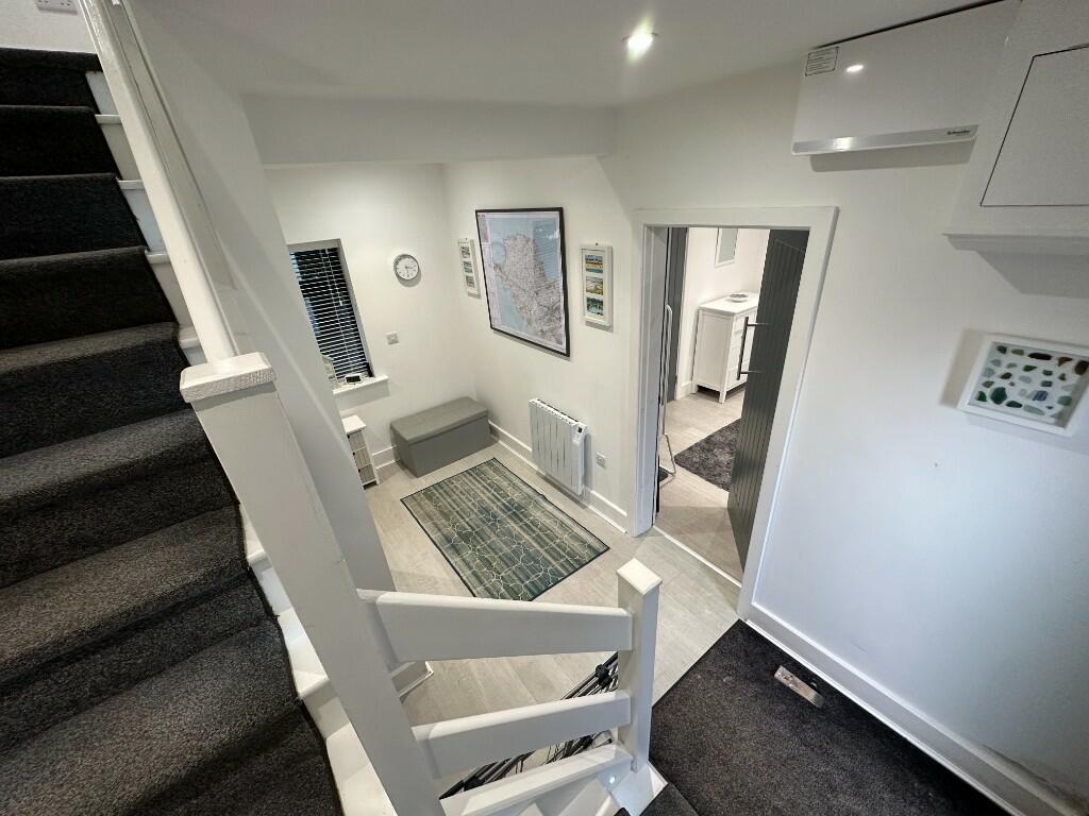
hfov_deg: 102.1
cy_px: 408
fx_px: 440
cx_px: 544
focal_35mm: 14
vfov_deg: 85.7
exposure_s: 1/100
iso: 160
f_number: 2.2
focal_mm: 2.22
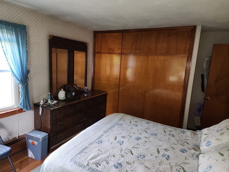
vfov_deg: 58.9
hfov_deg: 73.9
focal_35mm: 23
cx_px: 114
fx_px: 152
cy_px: 86
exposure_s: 1/40
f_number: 1.8
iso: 100
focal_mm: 6.4
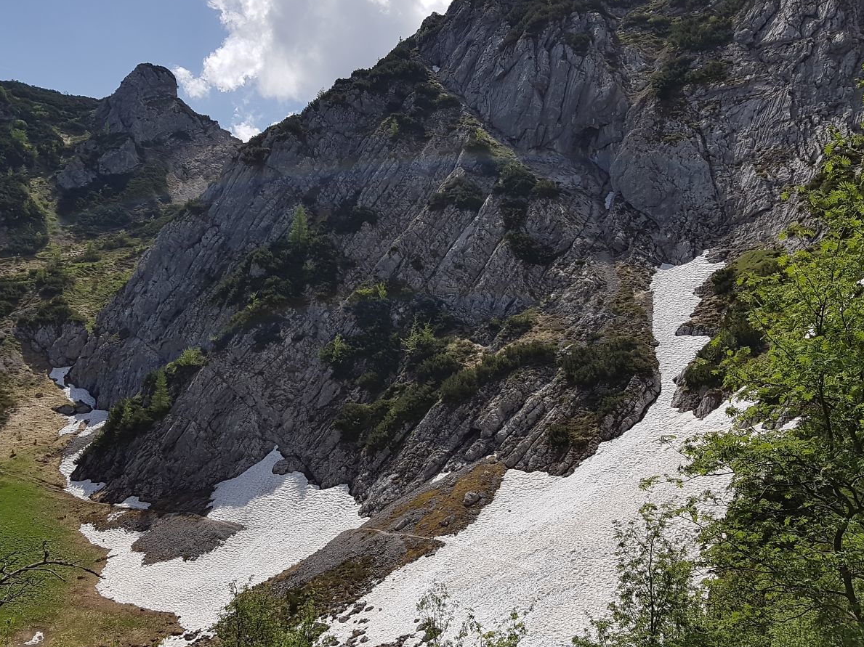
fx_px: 873
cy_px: 333
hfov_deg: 52.4
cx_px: 366
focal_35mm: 35
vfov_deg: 40.7
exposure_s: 1/4816
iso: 50
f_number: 1.7
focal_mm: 4.2
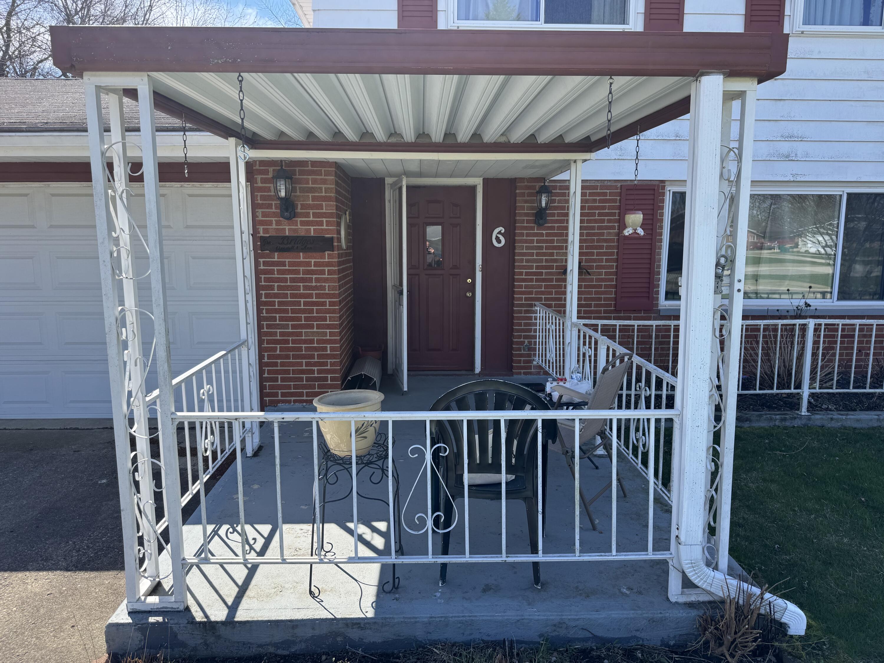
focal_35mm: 24
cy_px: 332
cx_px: 442
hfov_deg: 71.6
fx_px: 613
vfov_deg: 56.8
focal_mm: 6.76
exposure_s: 1/1488
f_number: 1.78
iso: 80
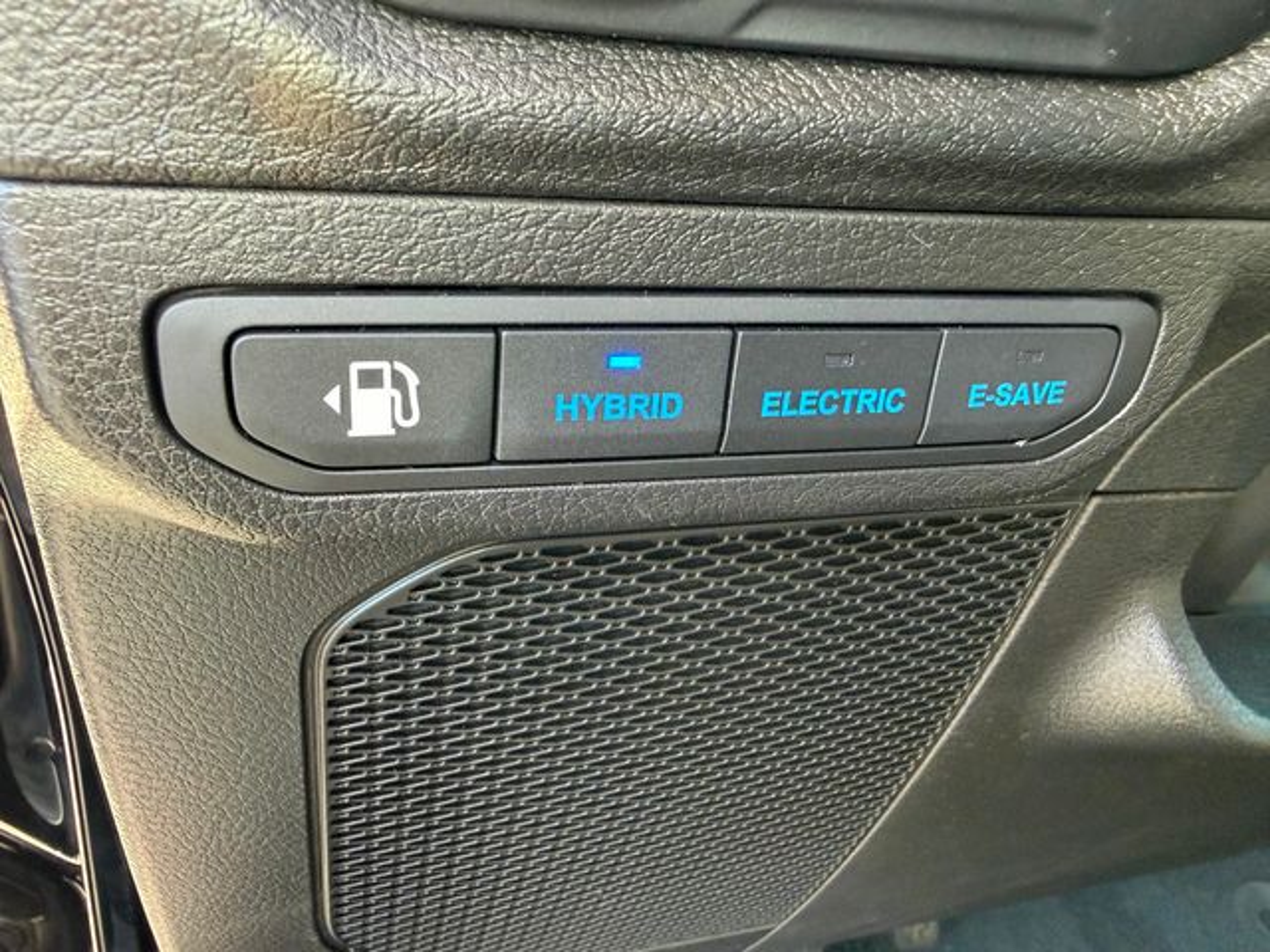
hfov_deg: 71.6
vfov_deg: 56.8
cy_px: 476
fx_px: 881
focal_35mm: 24
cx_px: 635
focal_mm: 2.22
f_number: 2.2
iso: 400
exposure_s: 1/60
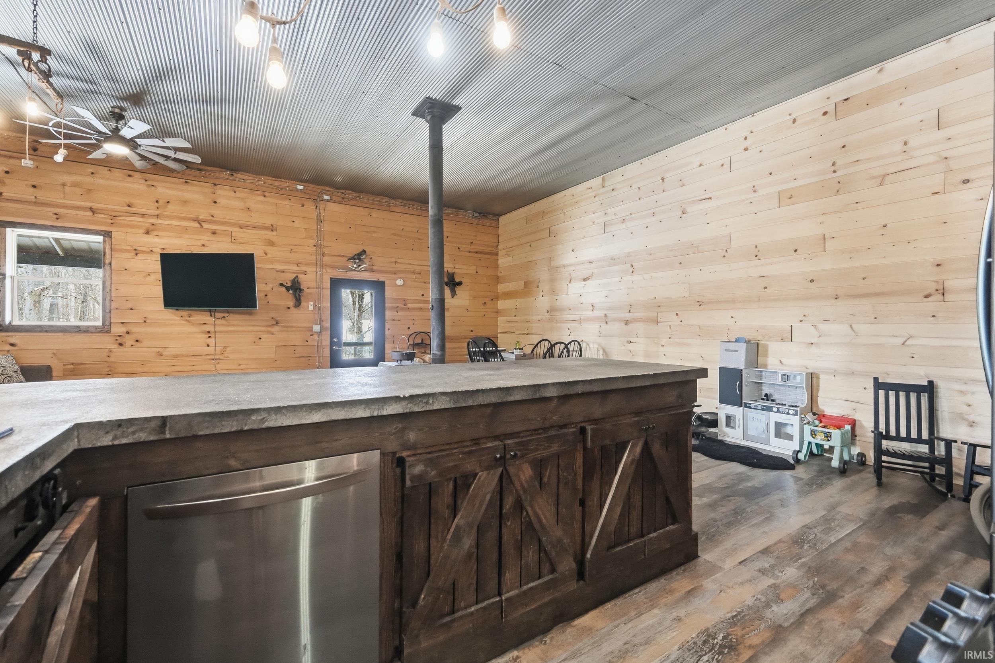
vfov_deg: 77.3
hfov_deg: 100.4
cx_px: 498
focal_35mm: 15
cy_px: 332
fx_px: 414
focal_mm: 10
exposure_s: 1/320
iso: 800
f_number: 4
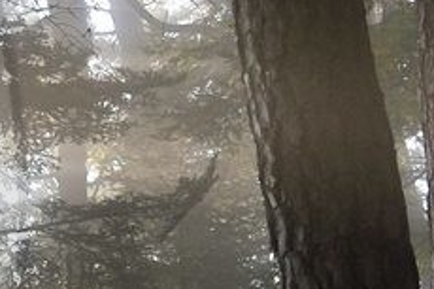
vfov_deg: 4.9
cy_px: 216
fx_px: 3349
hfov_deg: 6.8
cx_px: -760
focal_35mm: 278
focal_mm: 40
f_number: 7.1
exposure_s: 1/320
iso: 400
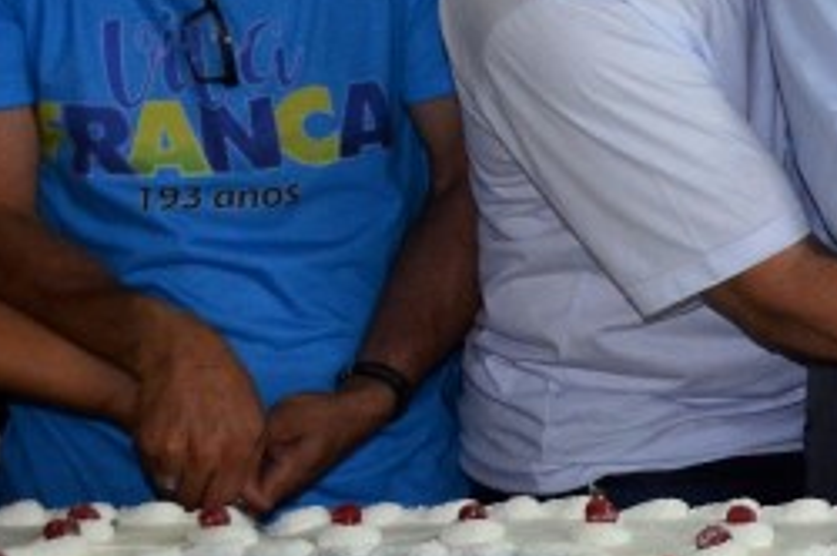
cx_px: 1922
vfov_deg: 8.2
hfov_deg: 10.7
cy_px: 405
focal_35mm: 167
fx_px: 3878
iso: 800
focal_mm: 24
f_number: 4
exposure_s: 1/60
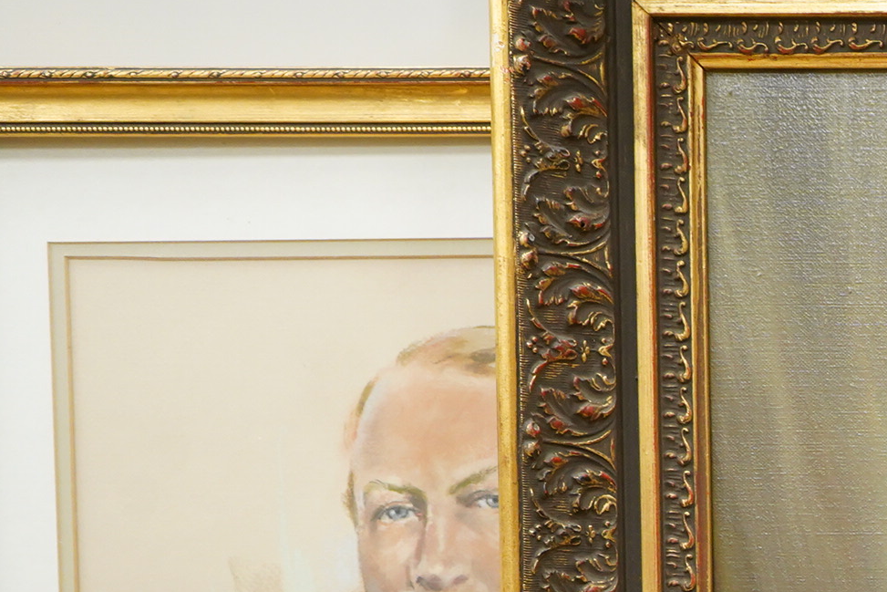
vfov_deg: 12.7
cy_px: 719
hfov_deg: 17.8
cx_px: 1258
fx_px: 2587
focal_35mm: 105
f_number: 5
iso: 2500
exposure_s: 1/100
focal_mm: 34
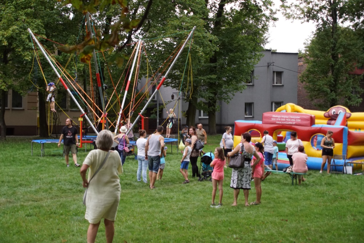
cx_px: 182
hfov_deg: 37.8
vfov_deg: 25.8
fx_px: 531
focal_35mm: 52
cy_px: 122
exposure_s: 1/1250
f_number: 4.5
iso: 1250
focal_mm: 35
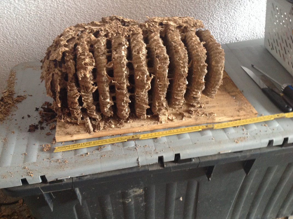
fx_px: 296
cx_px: 146
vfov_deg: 40.6
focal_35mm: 35
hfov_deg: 52.7
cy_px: 110
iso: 250
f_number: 2.4
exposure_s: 1/15
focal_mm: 4.28
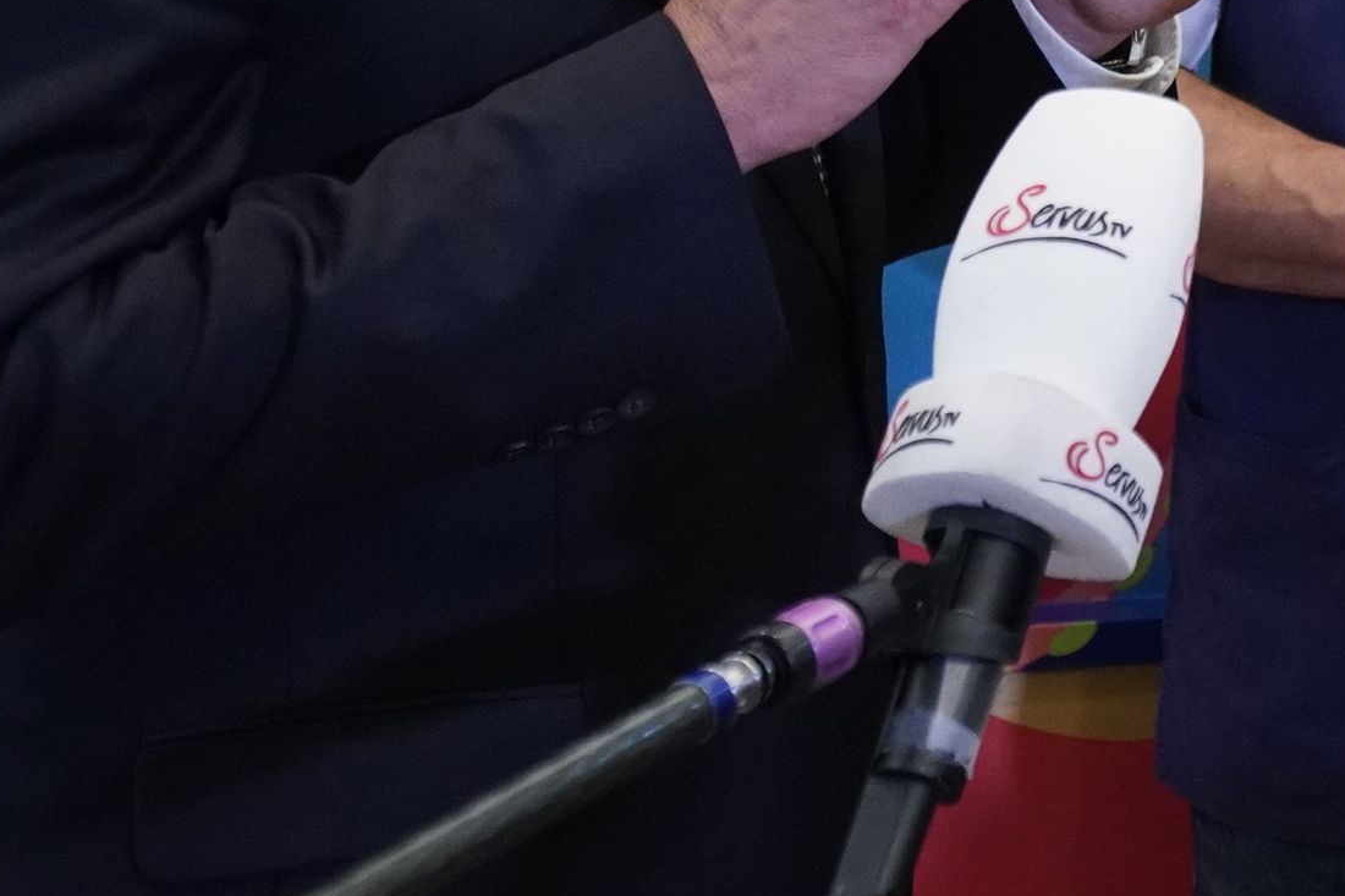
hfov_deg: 15.7
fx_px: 4482
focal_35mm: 120
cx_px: 2005
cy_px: -617
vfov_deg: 10.8
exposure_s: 1/320
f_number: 3.5
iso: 4000
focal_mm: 33
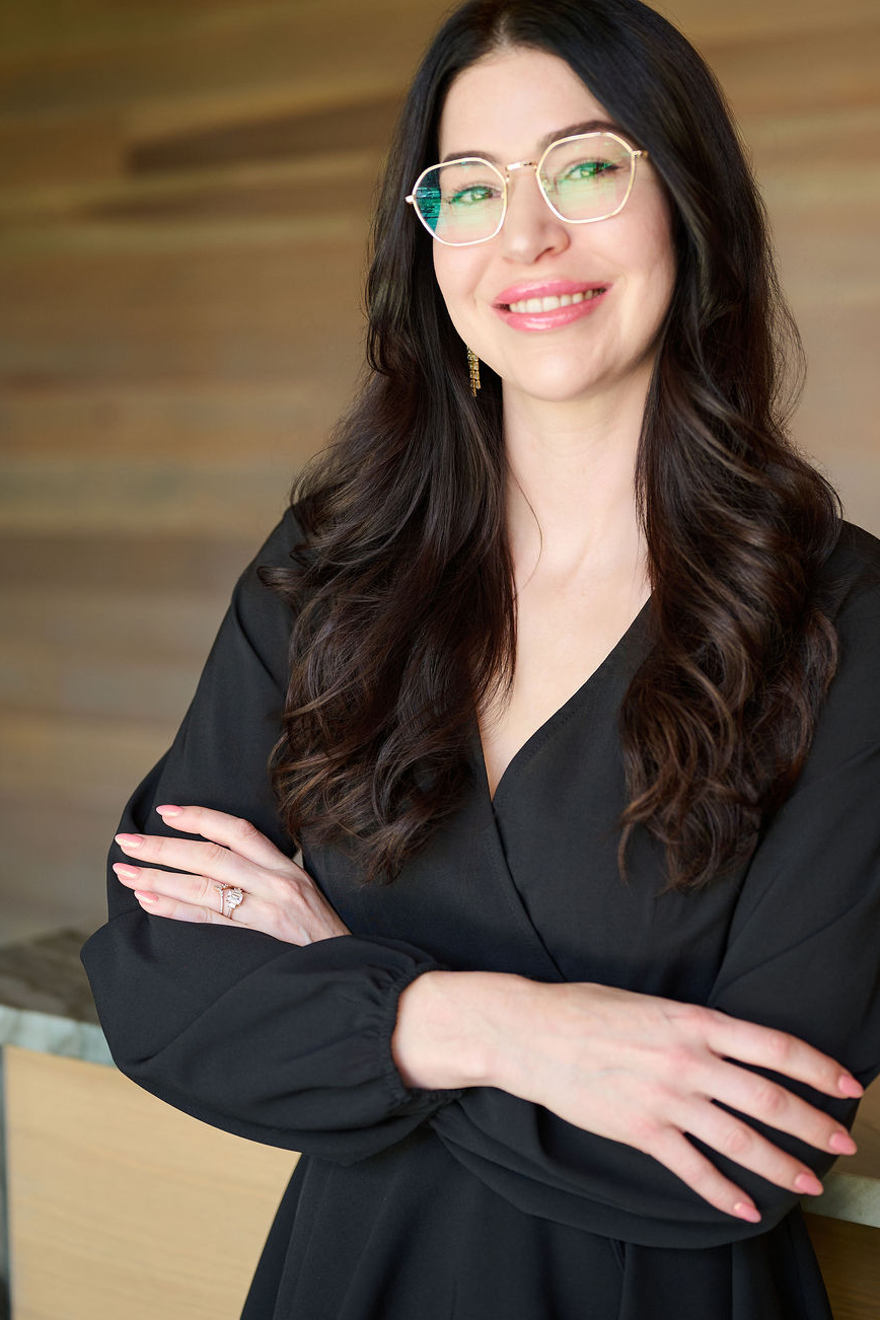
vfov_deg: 33.9
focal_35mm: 59
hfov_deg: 23.0
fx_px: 2163
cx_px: 508
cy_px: 612
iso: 320
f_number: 2.2
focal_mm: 50
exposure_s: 1/160
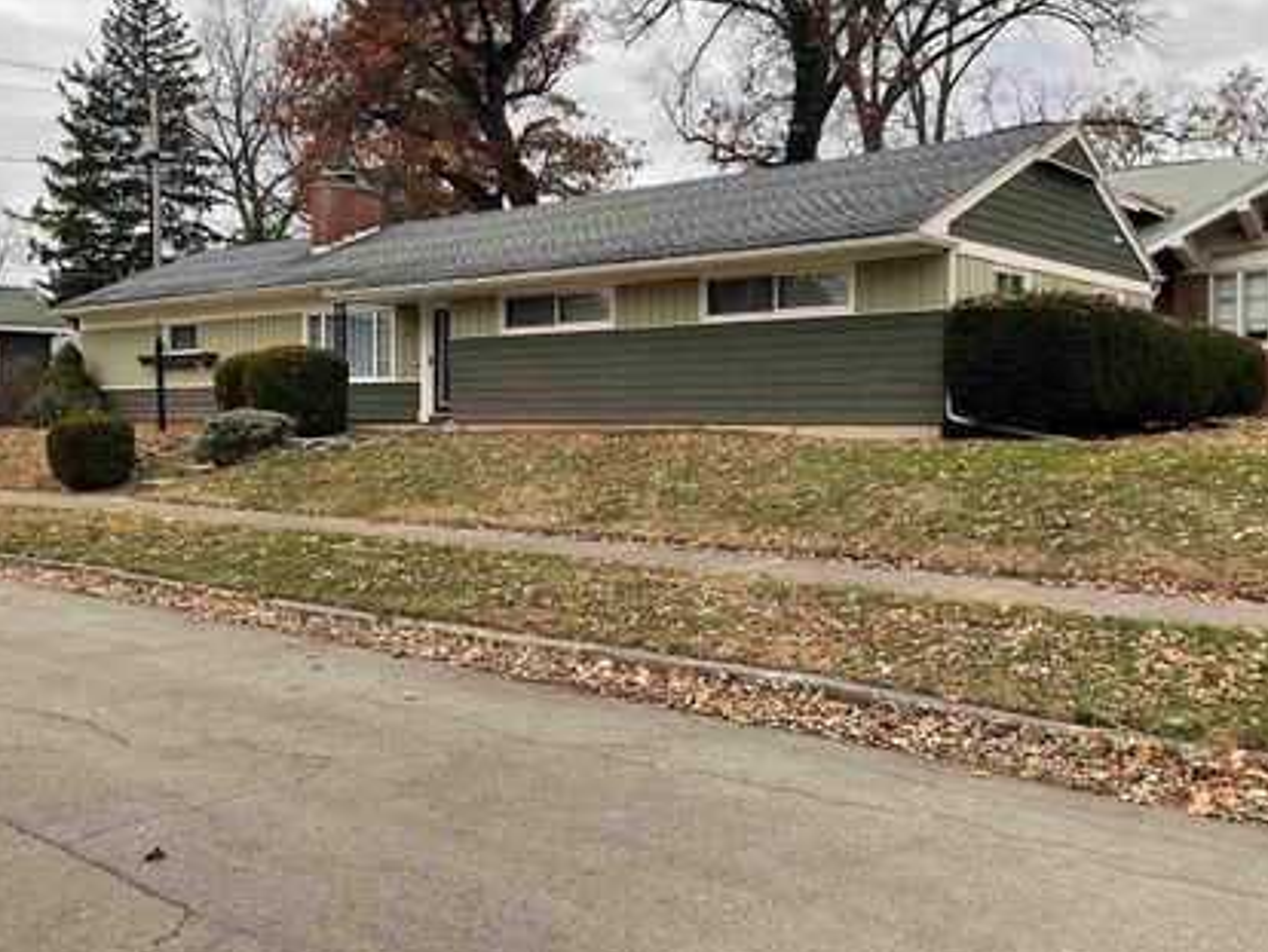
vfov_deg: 40.7
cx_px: 582
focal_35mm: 35
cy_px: 421
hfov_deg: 52.5
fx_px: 1283
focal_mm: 3
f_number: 1.8
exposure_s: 1/286
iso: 16
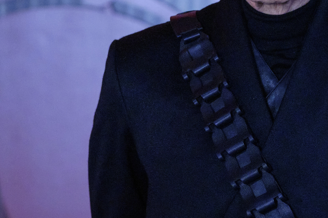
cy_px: 27
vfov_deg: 4.5
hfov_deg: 6.8
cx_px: 161
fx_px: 2770
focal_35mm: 304
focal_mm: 94.5
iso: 6400
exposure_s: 1/160
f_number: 4.5
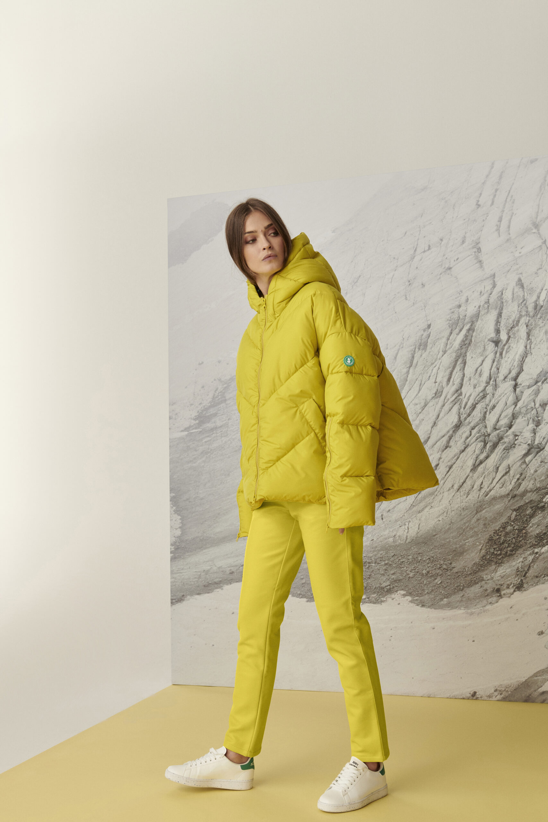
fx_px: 1027
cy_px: 411
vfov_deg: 43.6
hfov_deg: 29.9
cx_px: 274
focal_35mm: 45
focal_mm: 45
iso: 160
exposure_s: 1/160
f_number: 8
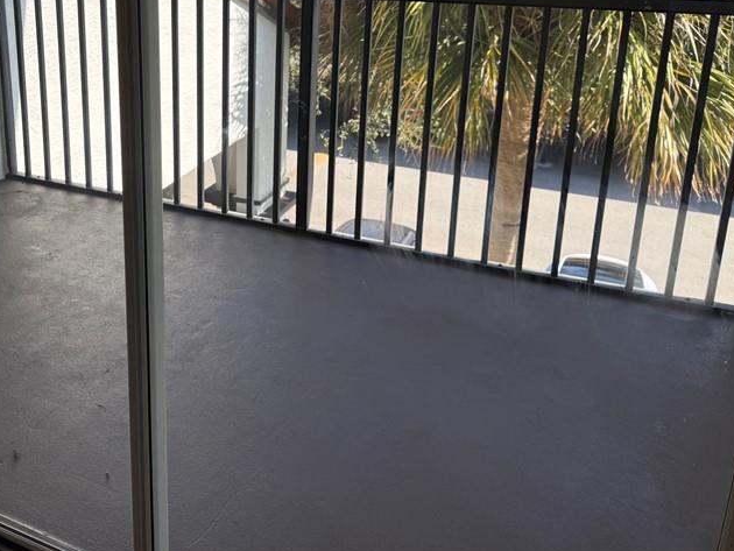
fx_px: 827
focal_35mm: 39
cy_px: 137
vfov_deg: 36.0
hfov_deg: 46.1
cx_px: 181
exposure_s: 1/1464
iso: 100
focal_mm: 6.76
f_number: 1.78
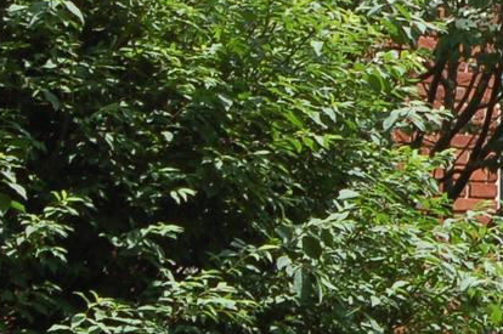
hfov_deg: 9.6
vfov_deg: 6.5
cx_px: 740
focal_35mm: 208
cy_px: -63
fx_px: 2903
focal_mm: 28
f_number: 8
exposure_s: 1/250
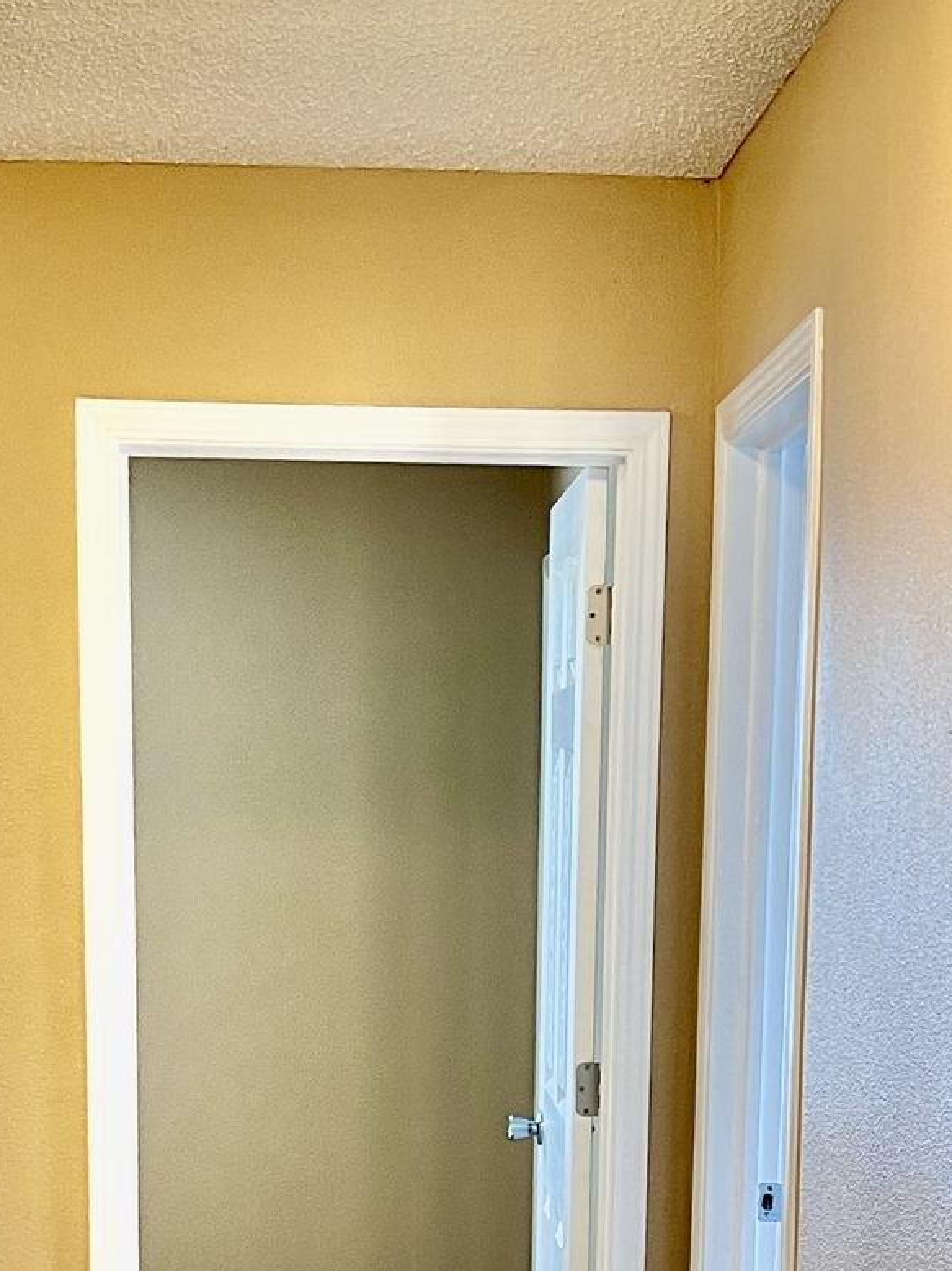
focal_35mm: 77
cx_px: 477
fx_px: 2825
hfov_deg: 19.1
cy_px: 1274
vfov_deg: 24.2
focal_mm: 5.7
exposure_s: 1/60
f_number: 1.5
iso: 125
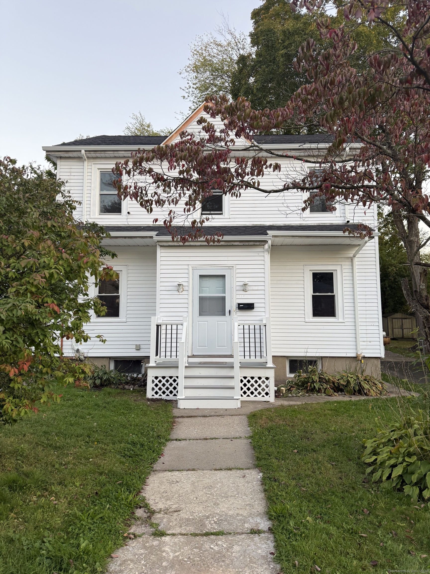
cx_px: 215
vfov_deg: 71.6
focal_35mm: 24
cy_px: 287
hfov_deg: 56.8
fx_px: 398
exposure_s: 1/121
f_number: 1.78
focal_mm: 6.76
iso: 125
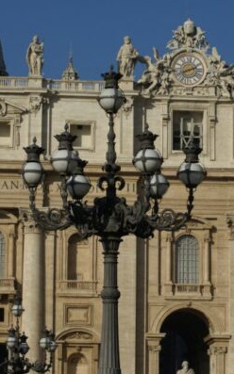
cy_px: 188
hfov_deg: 8.1
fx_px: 1654
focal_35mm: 162
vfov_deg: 12.9
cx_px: 115
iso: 100
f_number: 11
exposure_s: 1/320
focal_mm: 70
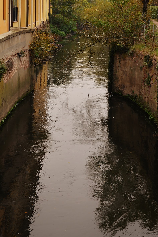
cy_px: 52
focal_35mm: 76
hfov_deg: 18.0
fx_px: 500
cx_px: 83
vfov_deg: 26.2
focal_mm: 45
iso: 110
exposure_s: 1/200
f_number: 4.2
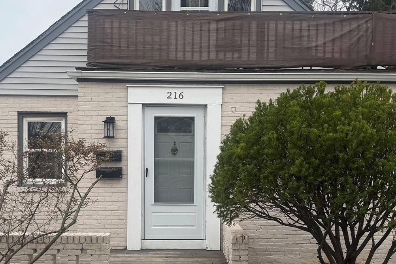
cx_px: 194
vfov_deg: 26.3
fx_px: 561
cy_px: 180
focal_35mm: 51
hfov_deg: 38.9
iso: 80
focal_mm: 6.76
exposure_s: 1/792
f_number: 1.78
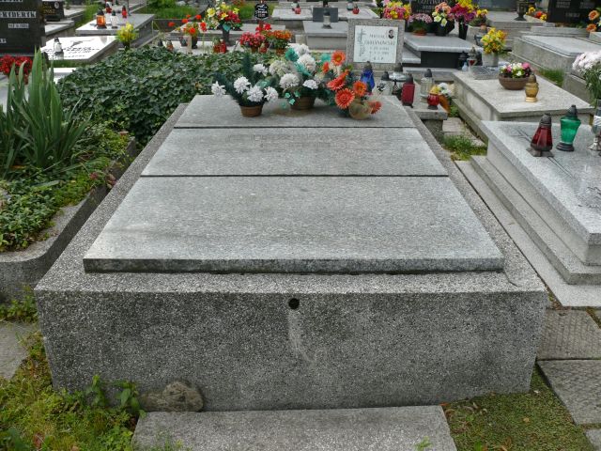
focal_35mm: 35
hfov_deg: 52.6
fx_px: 608
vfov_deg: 40.7
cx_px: 300
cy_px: 226
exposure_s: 1/200
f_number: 4
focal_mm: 7.4
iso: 100
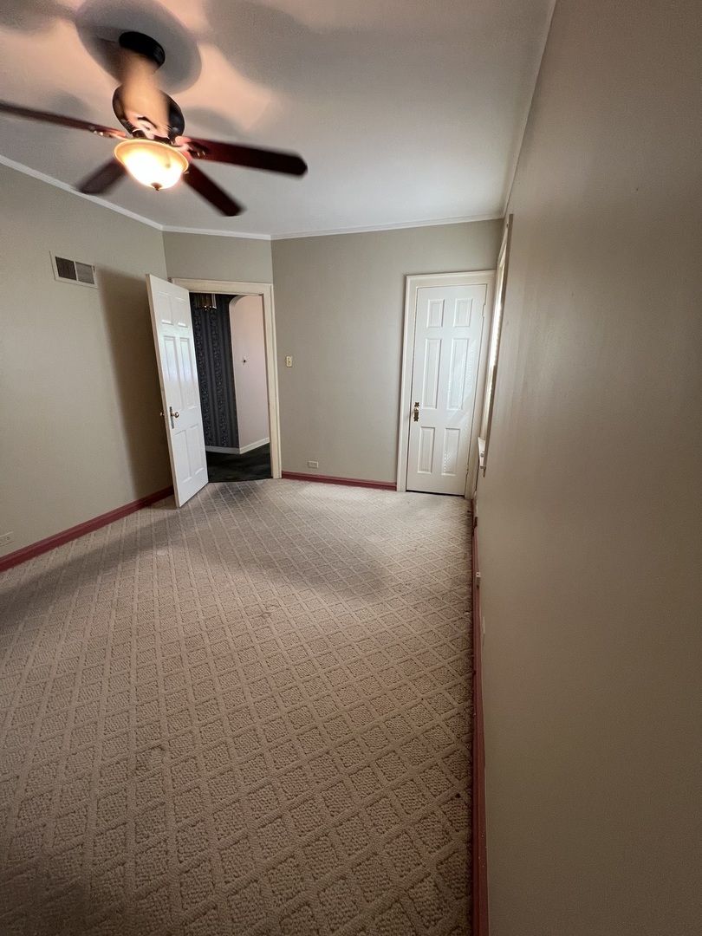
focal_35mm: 13
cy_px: 468
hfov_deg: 89.9
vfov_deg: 106.2
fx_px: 352
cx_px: 351
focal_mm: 1.57
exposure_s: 1/60
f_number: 1.8
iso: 125
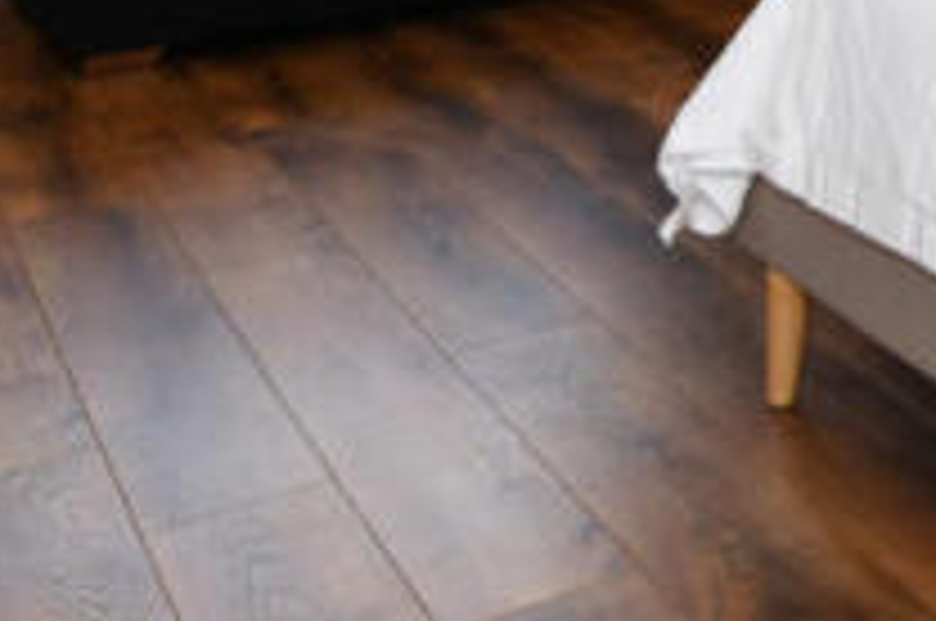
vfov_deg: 15.8
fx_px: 1921
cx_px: 1440
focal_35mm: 74
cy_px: -470
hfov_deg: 22.2
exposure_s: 1/60
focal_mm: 15
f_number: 10
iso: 640
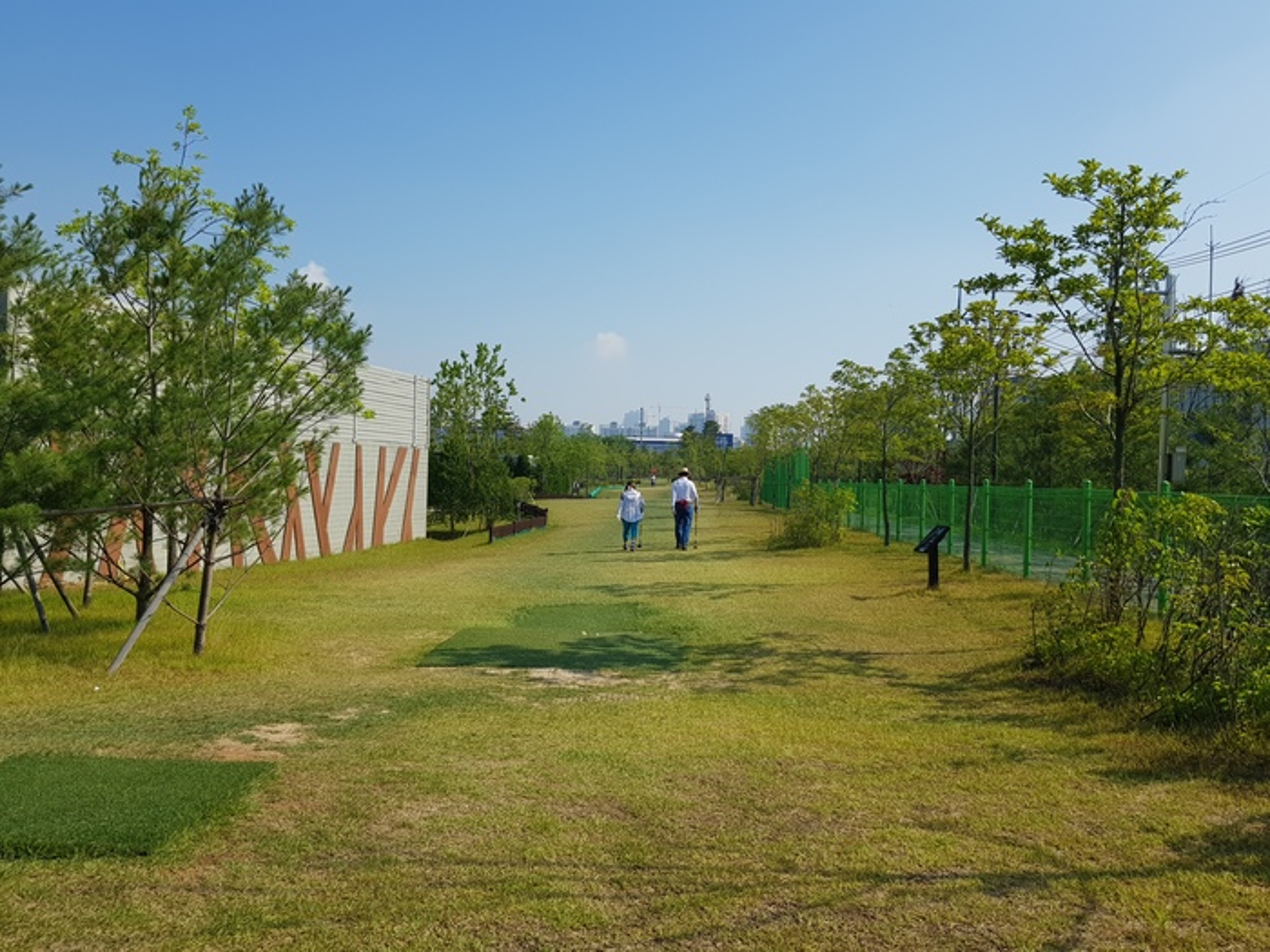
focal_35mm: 26
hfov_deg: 67.3
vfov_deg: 53.1
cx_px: 635
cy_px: 476
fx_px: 954
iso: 40
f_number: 1.7
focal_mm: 4.3
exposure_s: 1/2400
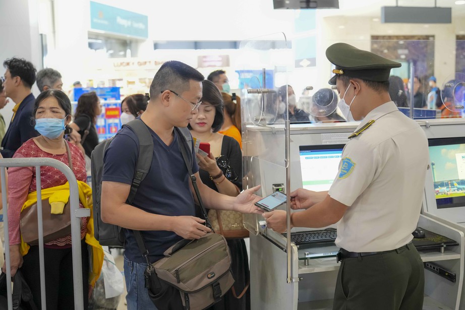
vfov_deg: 27.5
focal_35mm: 49
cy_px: 155
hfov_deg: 40.3
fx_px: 633
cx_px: 232
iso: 4000
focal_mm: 49
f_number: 4
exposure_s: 1/125
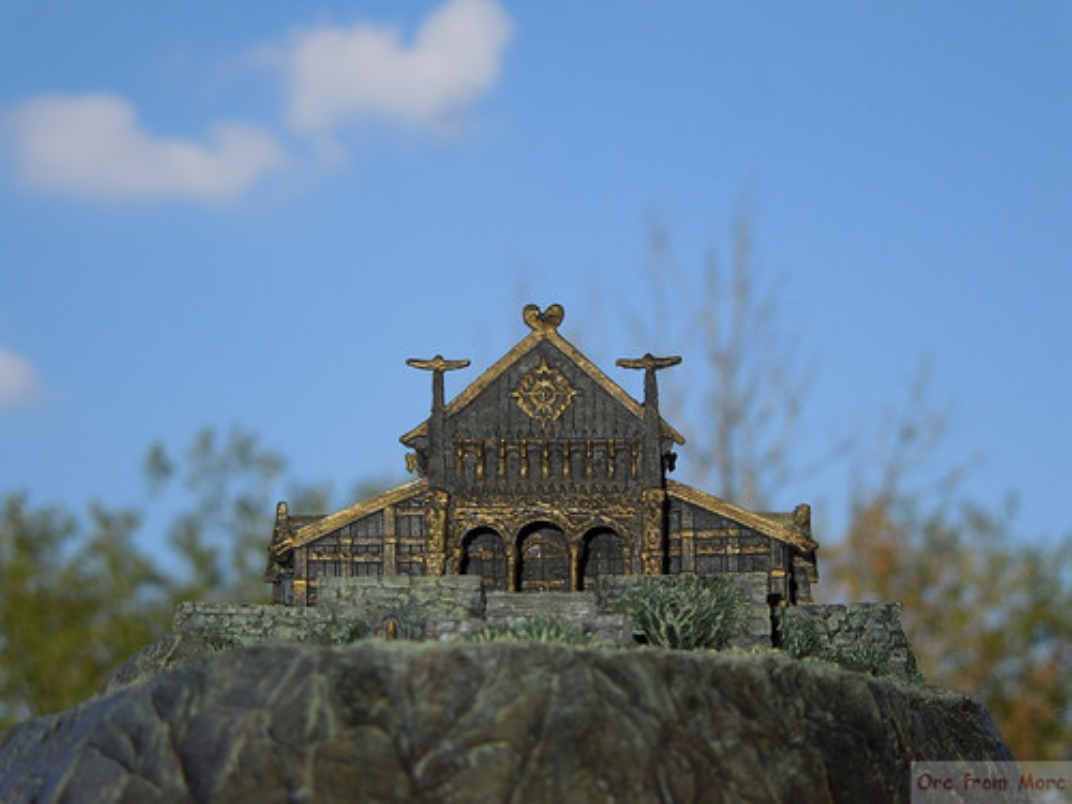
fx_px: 2756
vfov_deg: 16.6
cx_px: 536
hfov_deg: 22.0
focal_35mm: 89
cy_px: 402
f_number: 4.6
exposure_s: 1/640
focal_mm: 16
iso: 100
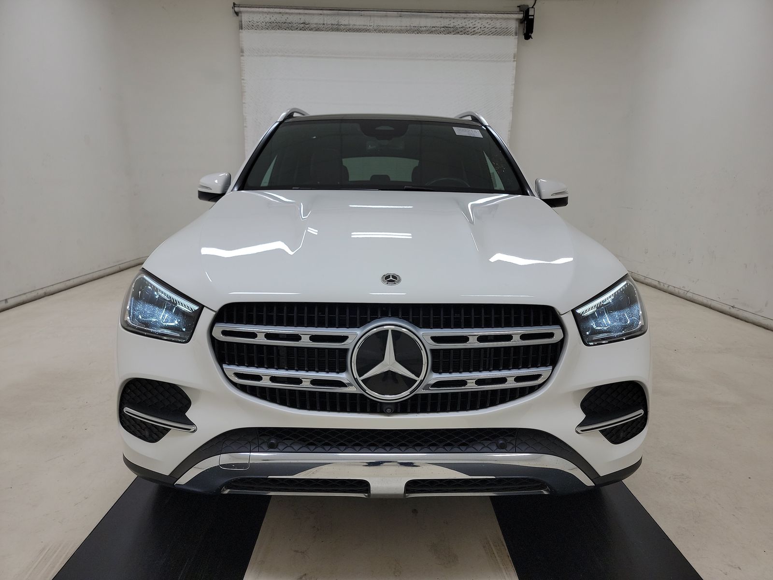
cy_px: 290
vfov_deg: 56.8
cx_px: 386
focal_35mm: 24
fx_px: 536
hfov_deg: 71.6
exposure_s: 1/182
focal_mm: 6.7
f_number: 1.8
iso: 50
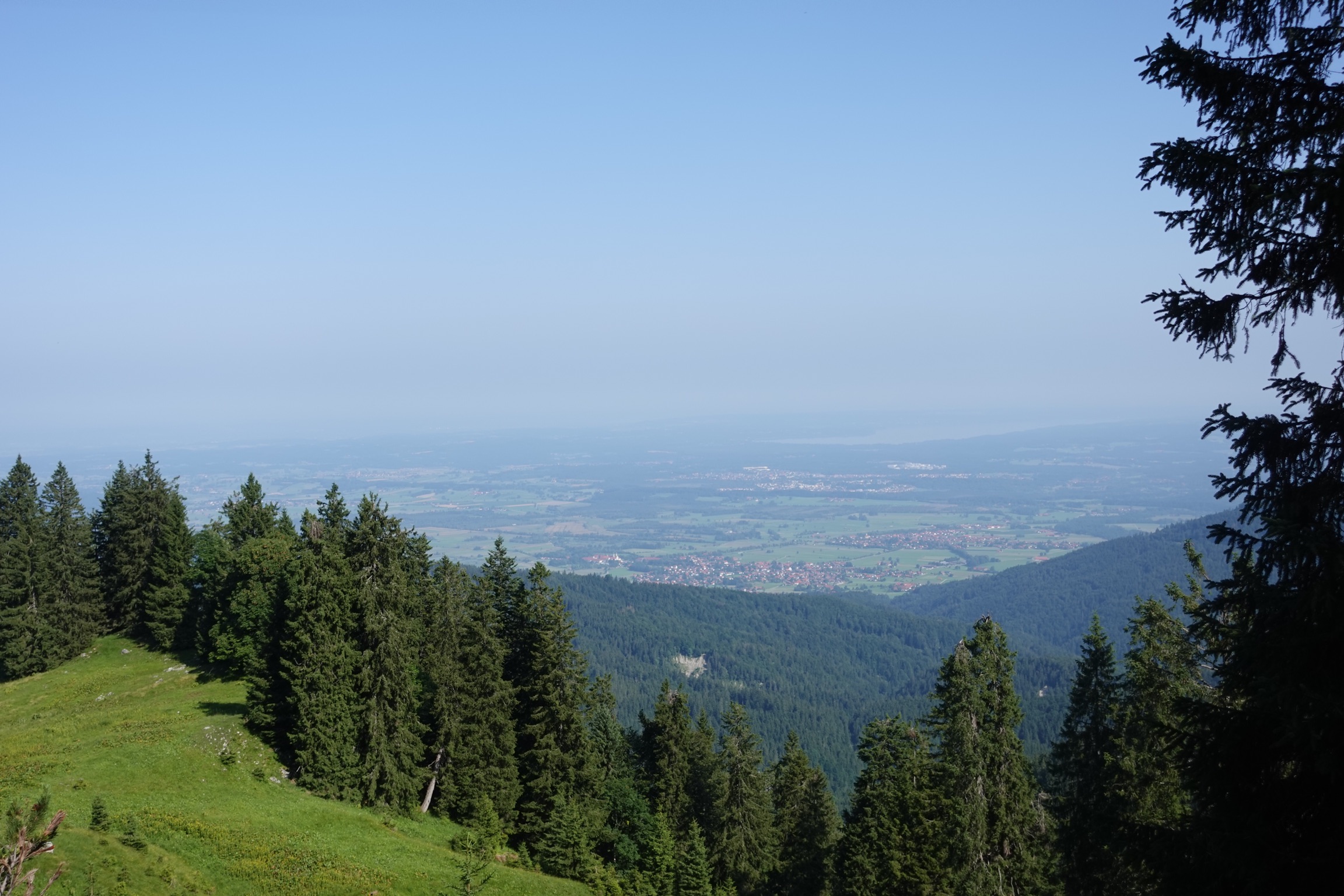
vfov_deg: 35.1
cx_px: 672
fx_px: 1419
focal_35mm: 38
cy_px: 448
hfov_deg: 50.7
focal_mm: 14.68
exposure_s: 1/250
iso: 125
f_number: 2.8
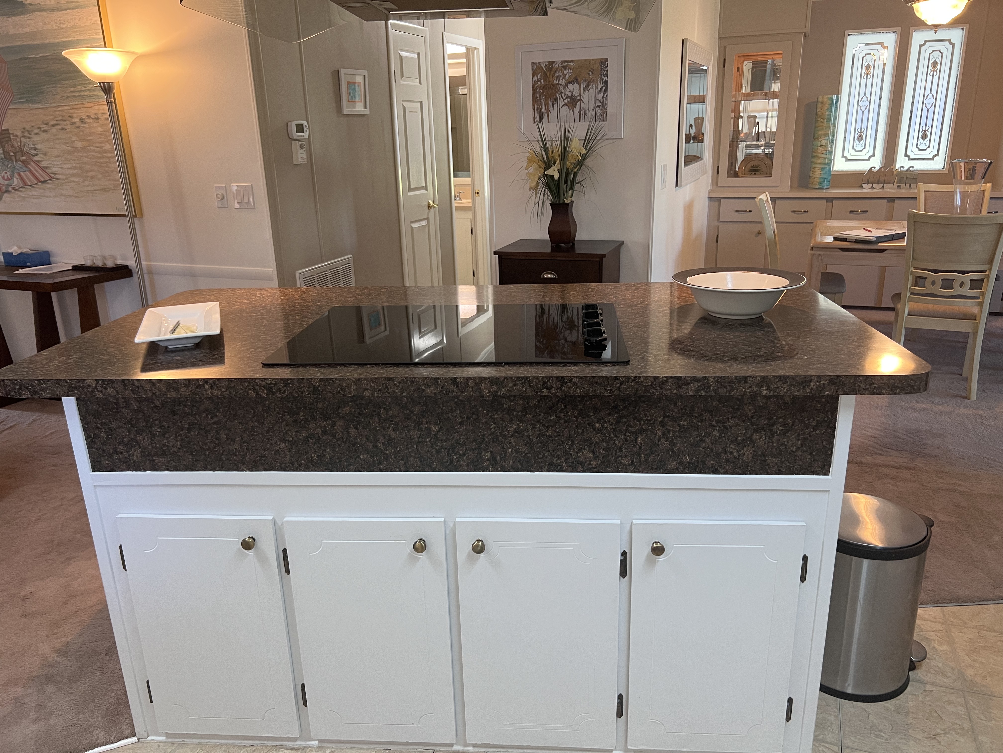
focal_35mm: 26
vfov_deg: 53.1
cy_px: 376
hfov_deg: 67.3
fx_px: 753
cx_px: 502
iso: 160
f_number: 1.5
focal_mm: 5.7
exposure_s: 1/60
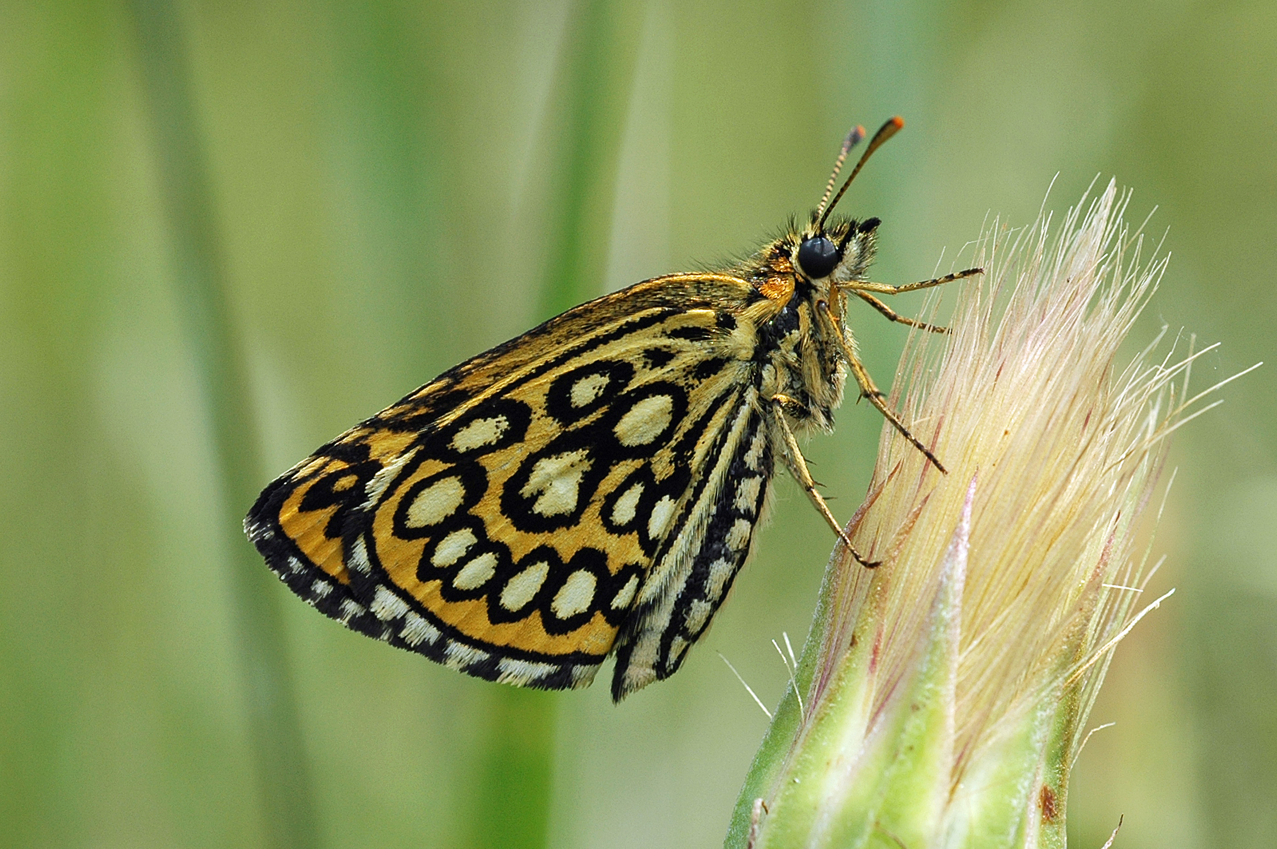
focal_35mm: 90
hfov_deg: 22.6
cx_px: 638
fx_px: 3190
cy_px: 424
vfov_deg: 15.2
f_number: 10
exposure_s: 1/200
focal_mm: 60
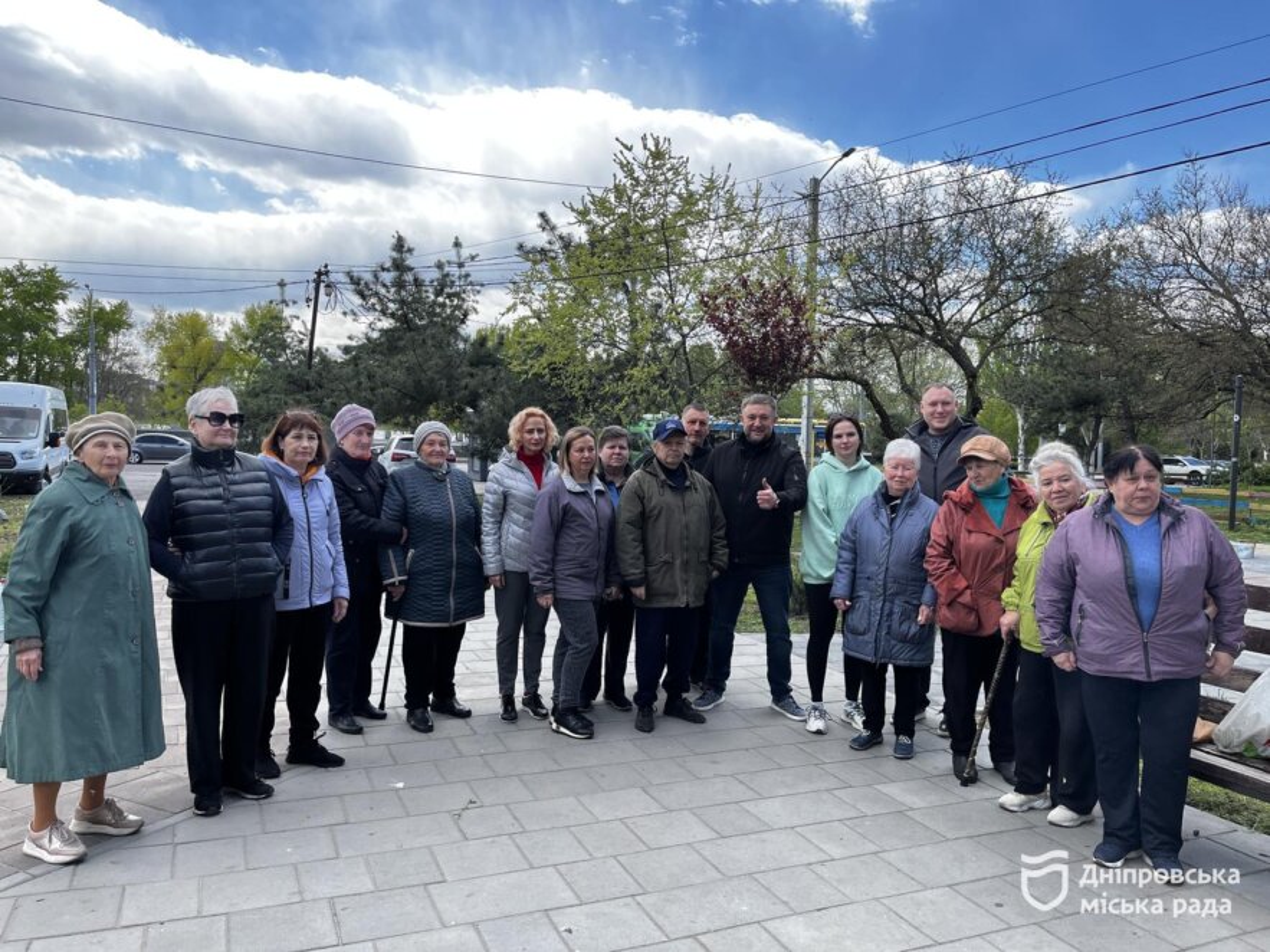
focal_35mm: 26
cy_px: 476
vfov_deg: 53.1
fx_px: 954
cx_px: 635
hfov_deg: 67.3
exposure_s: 1/959
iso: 50
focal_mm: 5.1
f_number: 1.6
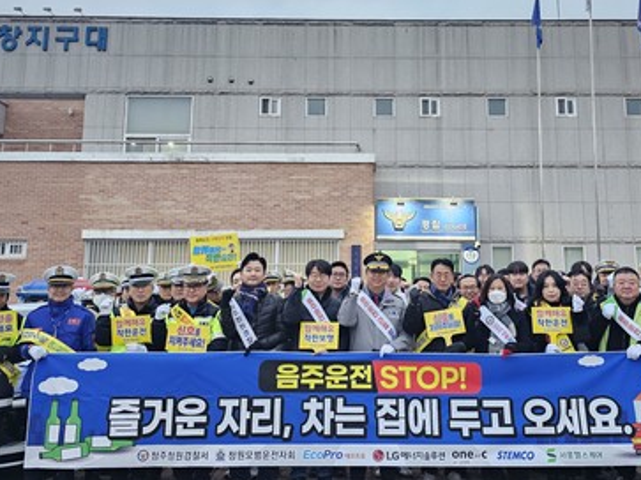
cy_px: 192
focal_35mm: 38
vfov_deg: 37.6
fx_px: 703
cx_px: 388
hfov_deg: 48.7
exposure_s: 1/120
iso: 640
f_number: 1.7
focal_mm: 6.3
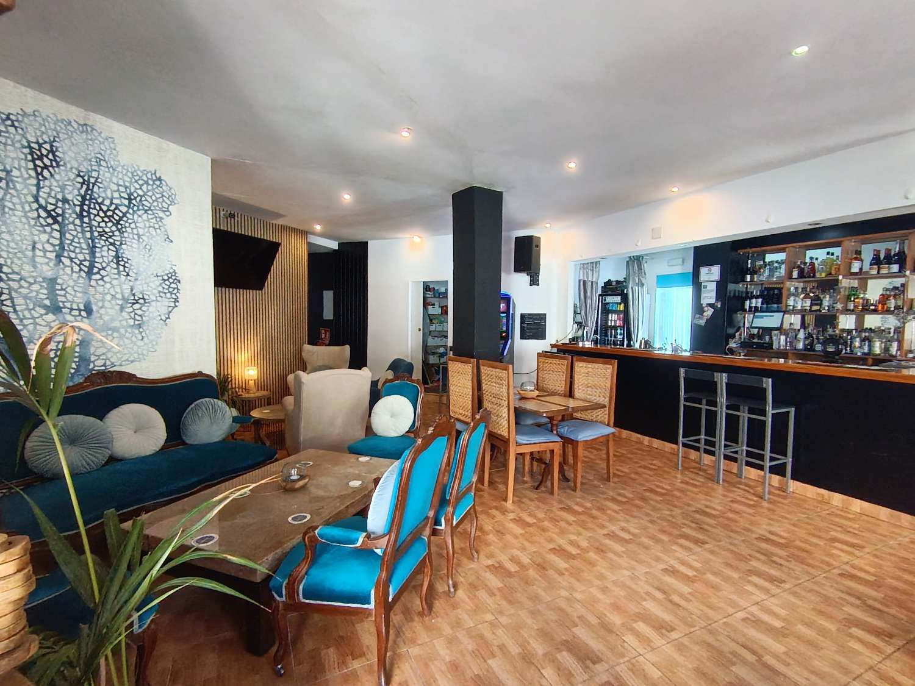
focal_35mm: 17
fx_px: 449
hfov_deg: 91.0
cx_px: 458
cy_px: 343
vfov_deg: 74.7
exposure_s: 1/50
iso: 719
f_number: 2.2
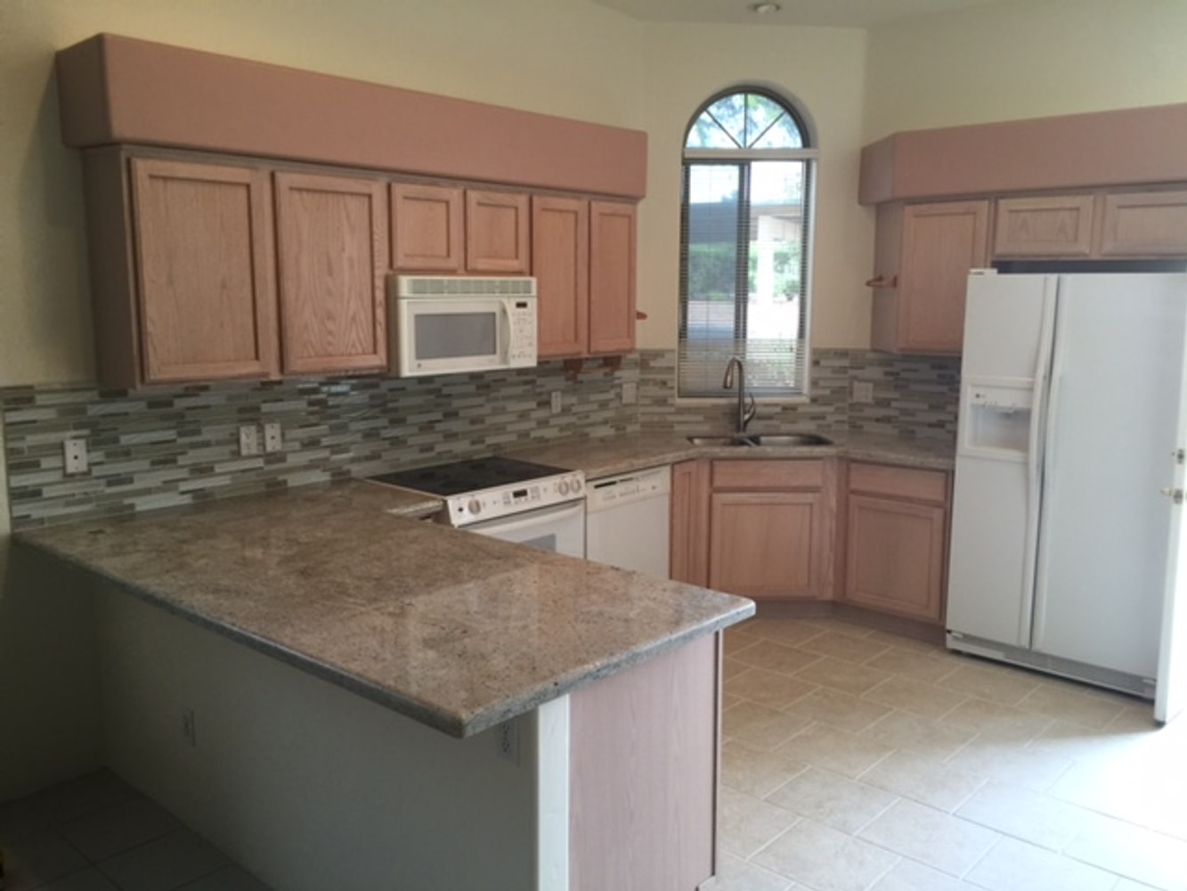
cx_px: 594
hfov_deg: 61.7
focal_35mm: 29
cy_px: 446
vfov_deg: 48.2
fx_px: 995
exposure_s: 1/30
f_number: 2.2
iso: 40
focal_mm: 4.15
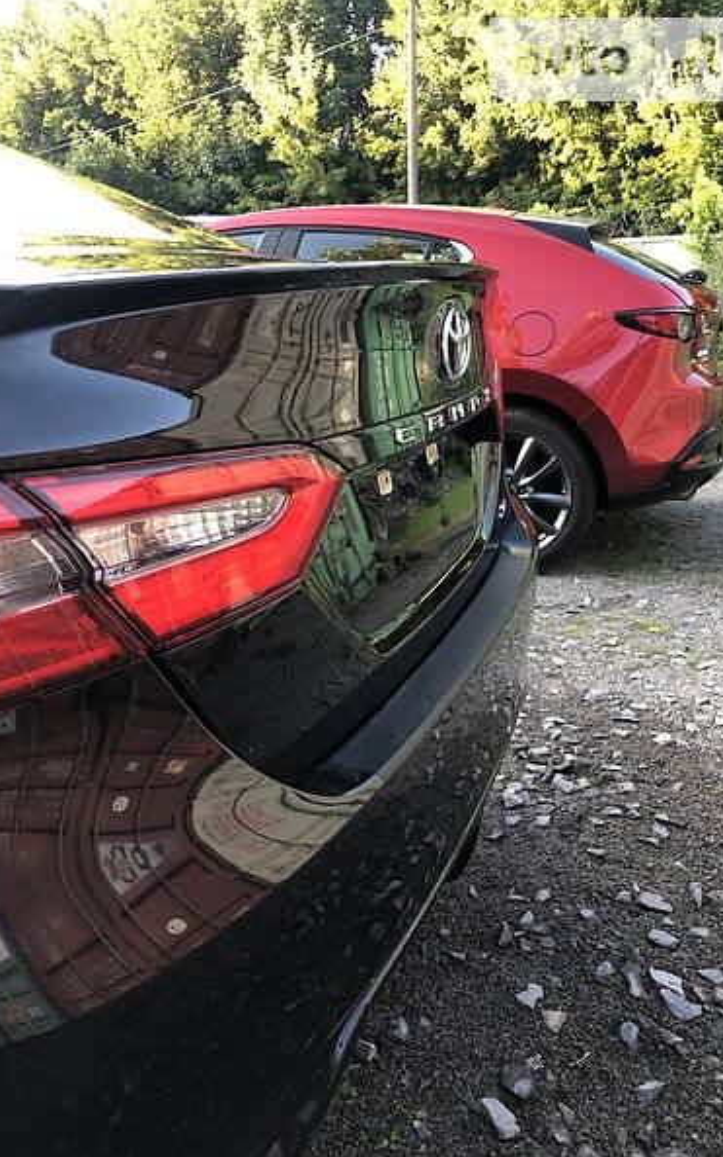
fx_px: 946
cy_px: 578
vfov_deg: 62.9
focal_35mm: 30
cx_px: 361
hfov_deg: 41.8
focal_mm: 4
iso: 25
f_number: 1.8
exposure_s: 1/30
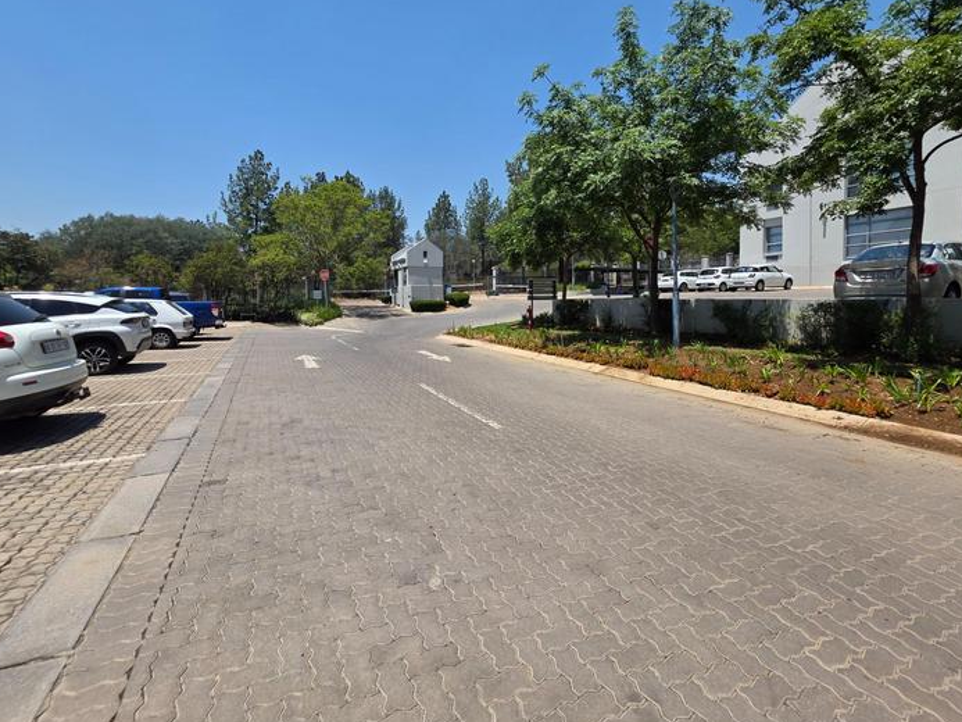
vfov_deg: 81.3
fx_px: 417
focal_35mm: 15
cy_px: 312
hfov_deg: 98.2
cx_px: 489
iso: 40
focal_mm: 2.2
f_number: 1.9
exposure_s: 1/2302
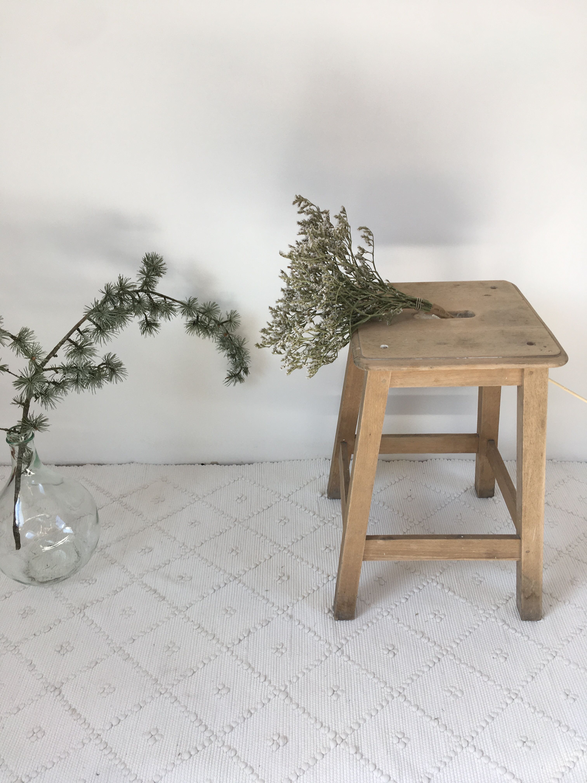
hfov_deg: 48.2
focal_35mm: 29
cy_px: 392
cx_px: 294
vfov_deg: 61.7
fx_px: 656
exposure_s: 1/100
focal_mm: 4.15
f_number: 2.2
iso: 25
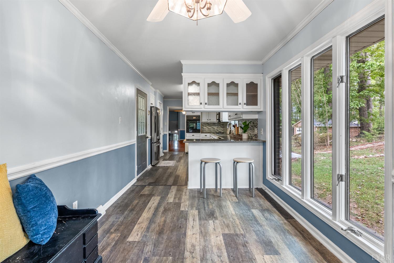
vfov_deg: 70.4
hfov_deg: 93.3
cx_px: 197
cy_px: 132
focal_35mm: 17
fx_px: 186
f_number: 8
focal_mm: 17
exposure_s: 1/4
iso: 1250
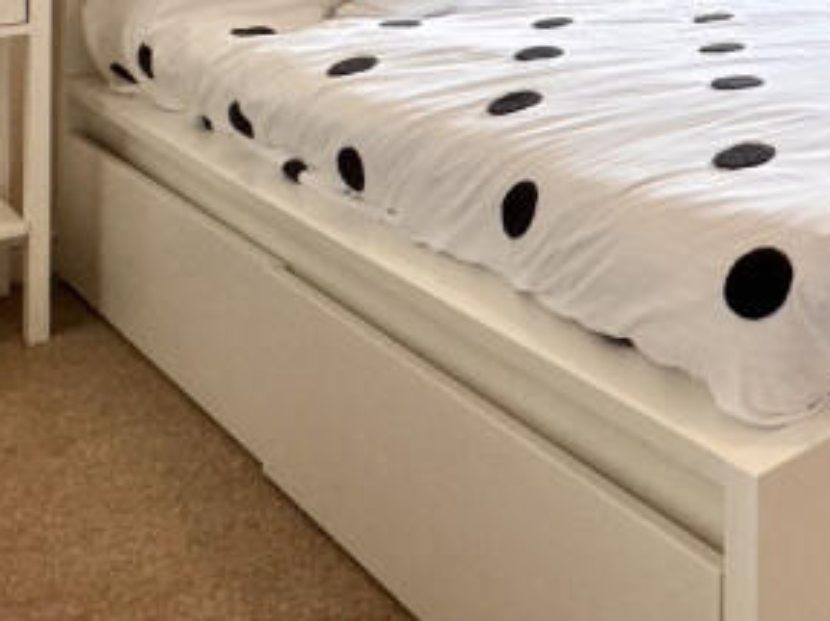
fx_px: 1198
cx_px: 1035
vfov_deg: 25.2
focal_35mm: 50
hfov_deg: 31.1
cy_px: -185
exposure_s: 1/158
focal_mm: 2.22
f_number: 2.2
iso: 40
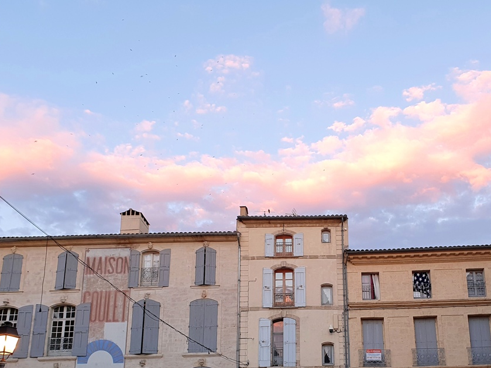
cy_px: 283
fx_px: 567
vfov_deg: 35.1
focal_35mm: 40
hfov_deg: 46.3
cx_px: 313
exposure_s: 1/100
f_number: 2.4
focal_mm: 4.32
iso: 80
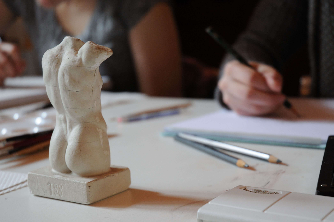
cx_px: 167
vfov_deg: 17.4
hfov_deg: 26.0
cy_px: 111
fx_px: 723
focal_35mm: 78
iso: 500
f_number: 4.5
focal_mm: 52
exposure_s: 1/20
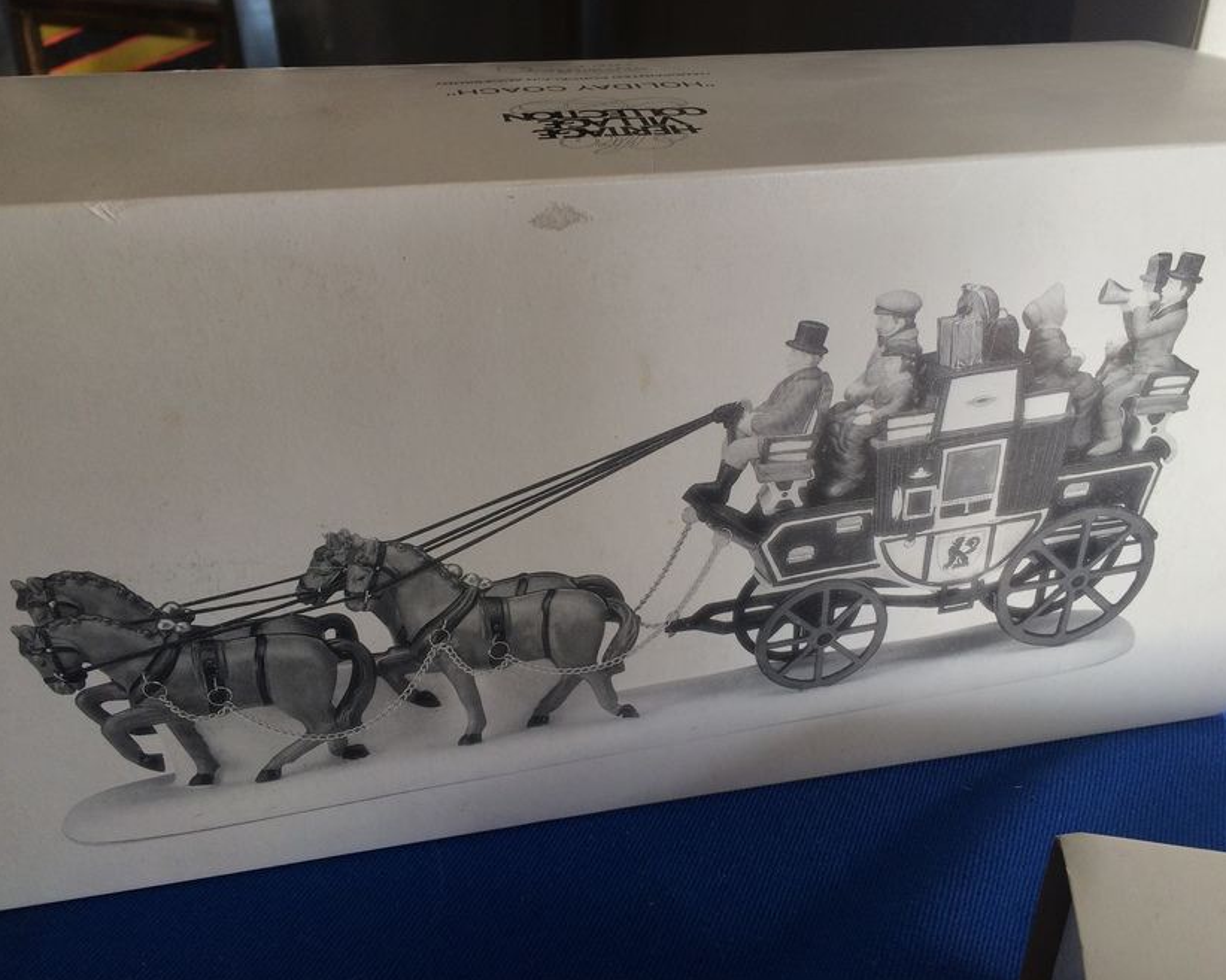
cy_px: 497
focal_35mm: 31
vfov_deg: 47.1
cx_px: 641
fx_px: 1124
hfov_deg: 57.2
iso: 40
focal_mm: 4.15
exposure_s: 1/120
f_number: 2.2
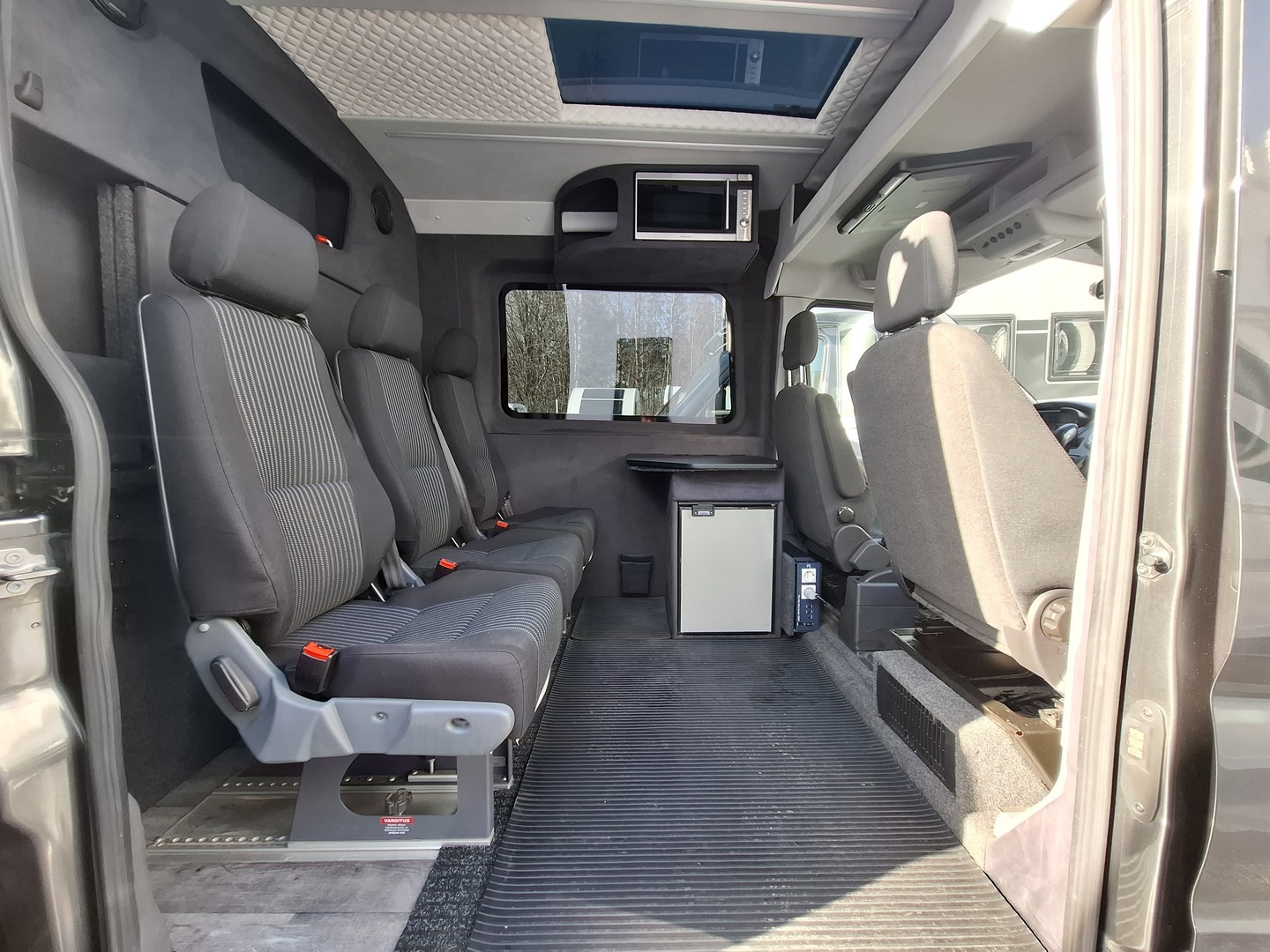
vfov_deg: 89.9
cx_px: 635
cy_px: 476
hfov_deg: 106.2
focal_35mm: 13
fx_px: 477
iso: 80
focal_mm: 1.74
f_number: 2.2
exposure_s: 1/50
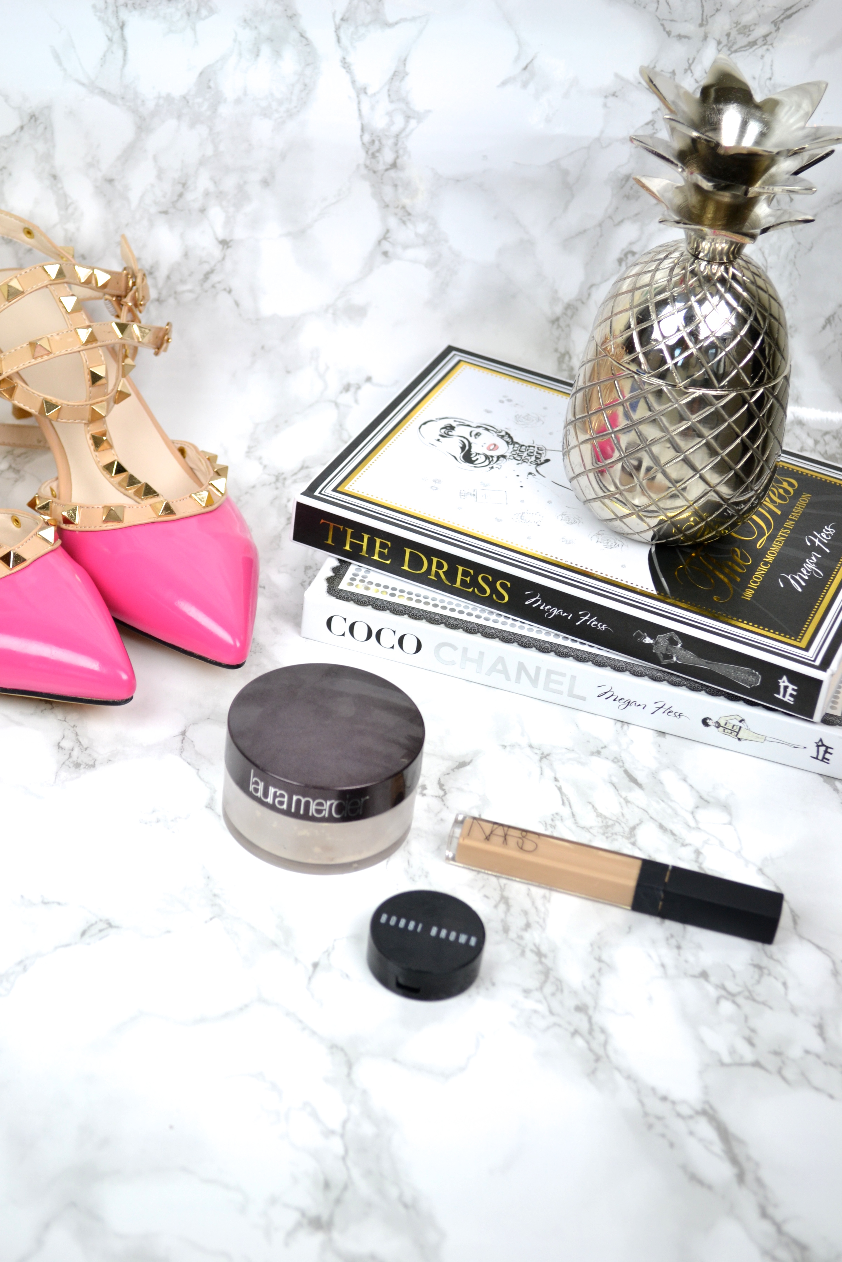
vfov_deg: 33.4
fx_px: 2105
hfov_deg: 22.6
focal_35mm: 60
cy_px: 631
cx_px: 421
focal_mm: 40
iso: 400
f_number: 5.6
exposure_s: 1/100
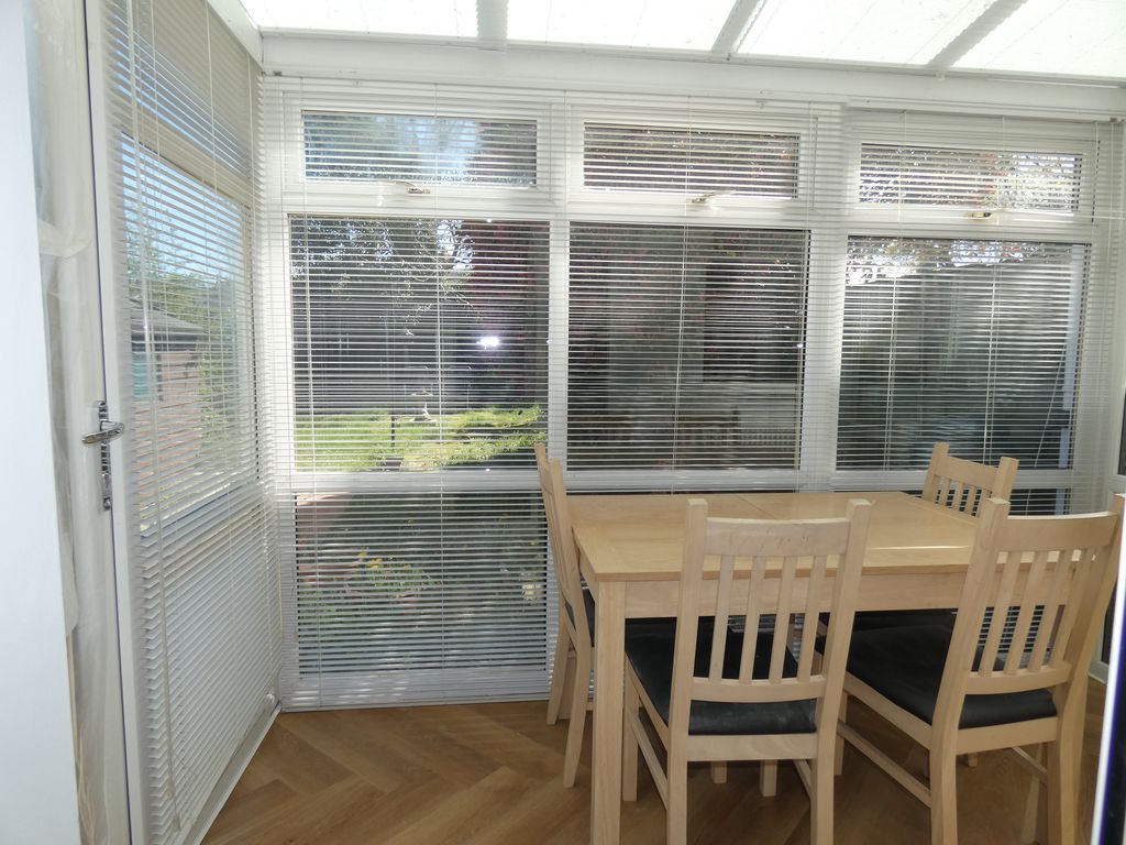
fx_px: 651
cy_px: 422
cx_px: 563
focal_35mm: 20
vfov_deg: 66.0
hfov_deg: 81.7
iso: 80
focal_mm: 3.6
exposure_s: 1/400
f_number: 2.8
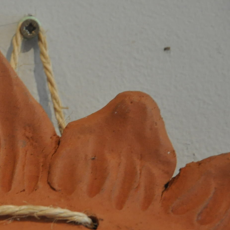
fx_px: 2330
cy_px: 129
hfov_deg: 5.6
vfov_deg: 5.7
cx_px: -16
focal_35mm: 310
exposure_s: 1/25
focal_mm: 105
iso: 1600
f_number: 5.6
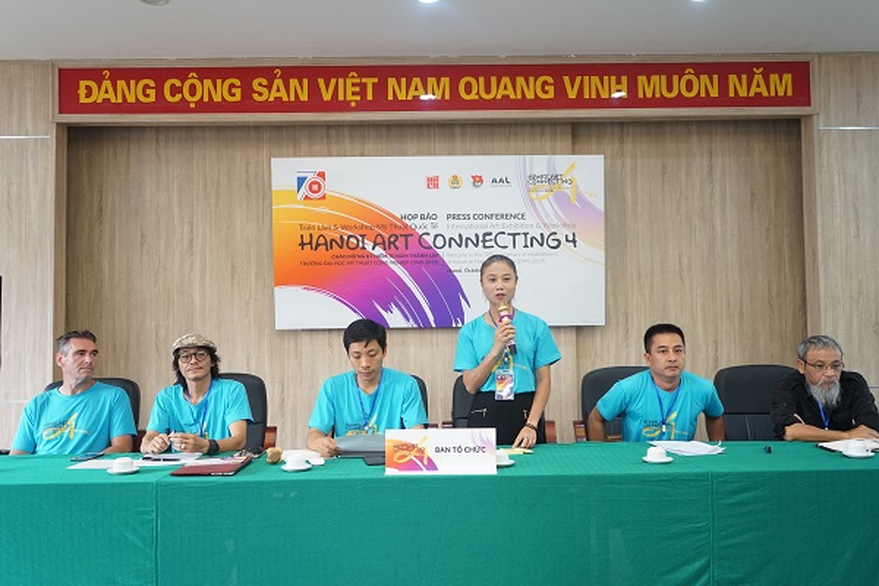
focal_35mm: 30
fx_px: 732
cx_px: 440
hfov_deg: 61.9
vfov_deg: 43.6
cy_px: 293
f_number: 3.5
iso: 1250
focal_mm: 30
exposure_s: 1/125
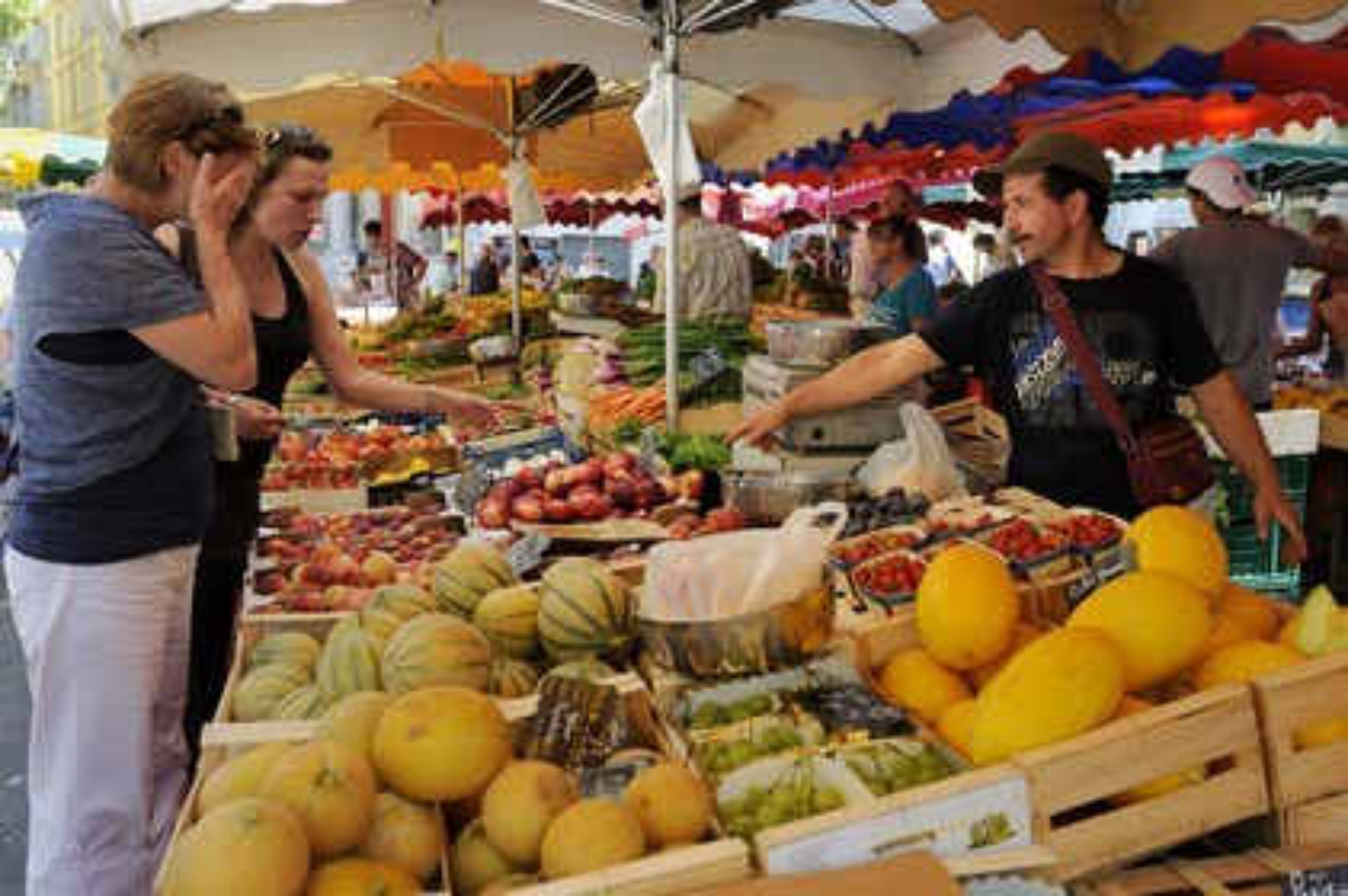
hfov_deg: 58.8
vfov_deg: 41.1
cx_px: 674
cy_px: 448
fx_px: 1197
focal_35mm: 32
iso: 200
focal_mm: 32
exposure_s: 1/160
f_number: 4
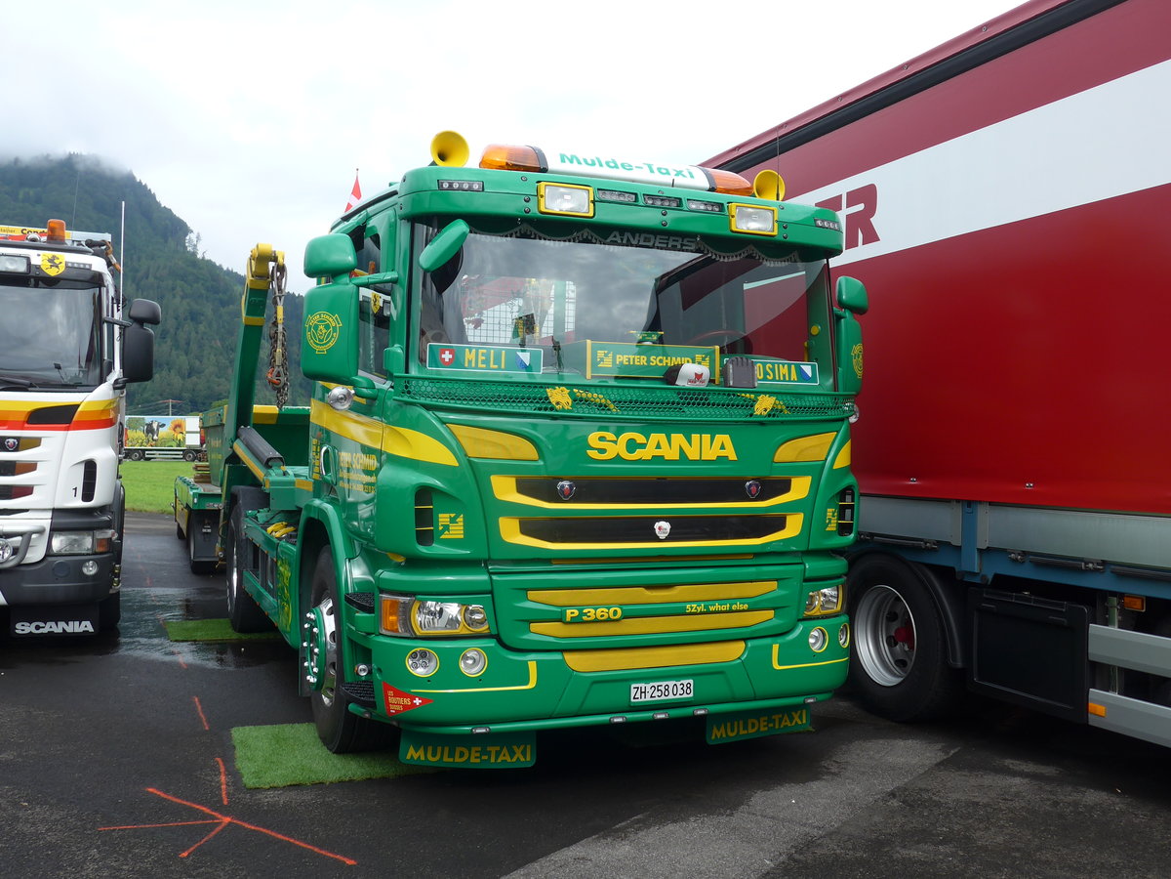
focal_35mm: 34
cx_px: 586
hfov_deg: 54.0
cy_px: 440
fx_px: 1150
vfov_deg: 41.8
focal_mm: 7
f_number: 2.8
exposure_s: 1/500
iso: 80
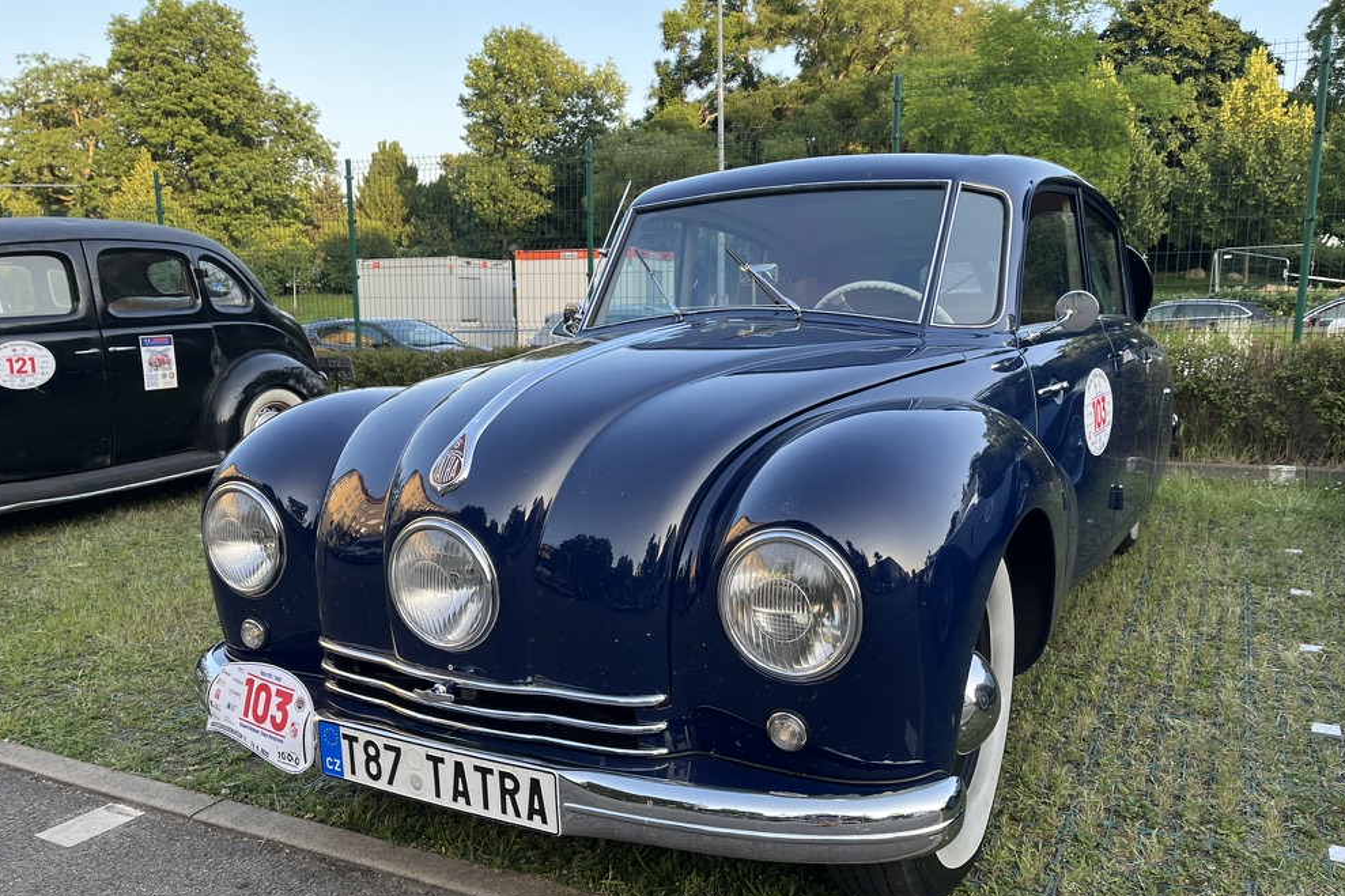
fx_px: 1046
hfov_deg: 65.5
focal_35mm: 28
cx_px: 687
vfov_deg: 46.3
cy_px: 489
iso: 40
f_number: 1.6
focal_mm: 5.1
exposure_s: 1/189
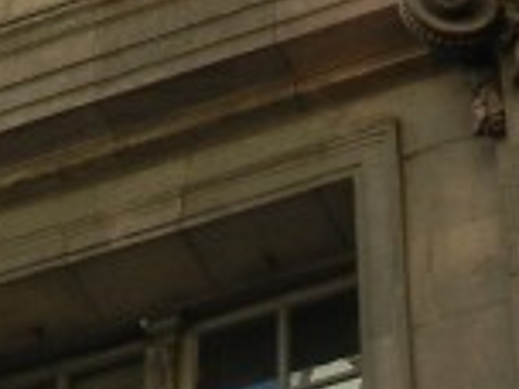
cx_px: -75
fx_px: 3029
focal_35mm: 202
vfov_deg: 7.2
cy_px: -300
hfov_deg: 9.7
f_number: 3.5
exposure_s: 1/386
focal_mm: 5.4
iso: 160
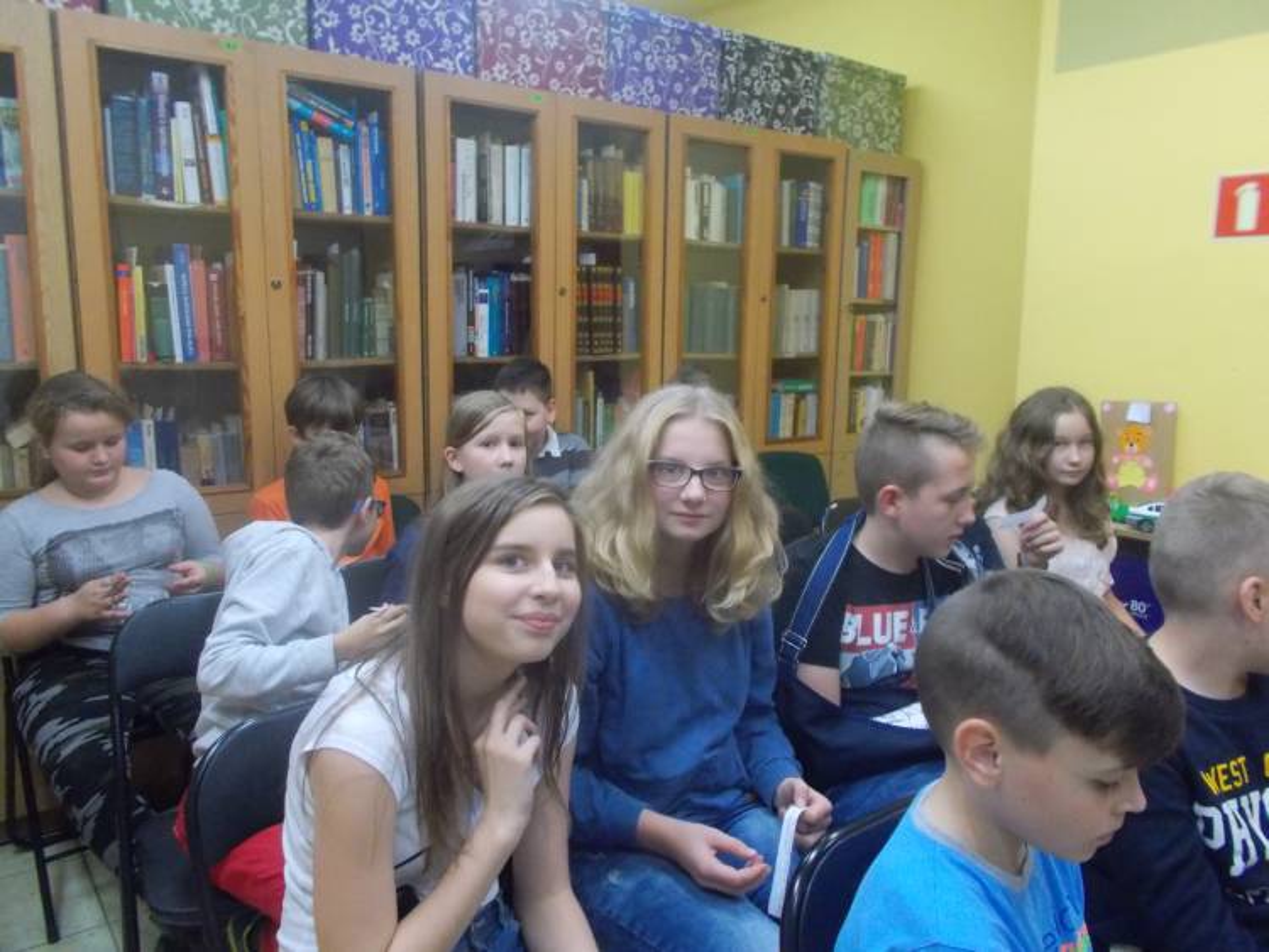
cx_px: 634
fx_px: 953
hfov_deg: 67.3
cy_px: 476
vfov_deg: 53.1
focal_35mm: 26
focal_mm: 4.6
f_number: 3.2
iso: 800
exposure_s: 1/60
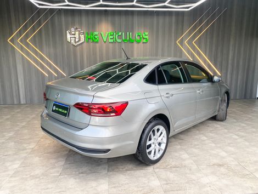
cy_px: 97
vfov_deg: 53.2
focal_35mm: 26
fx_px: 194
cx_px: 129
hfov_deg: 67.2
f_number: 1.8
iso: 32
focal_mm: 4.25
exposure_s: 1/206
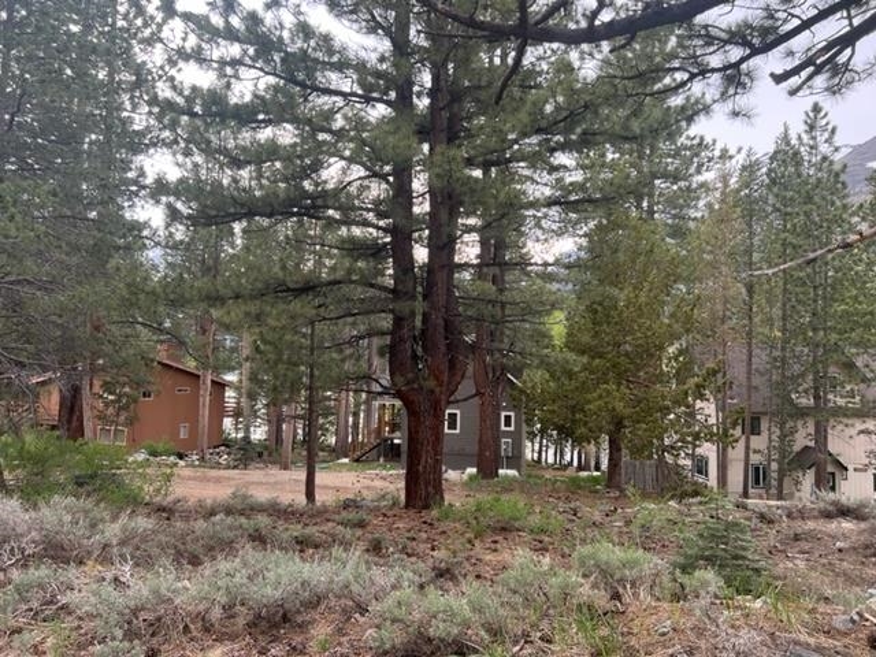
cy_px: 328
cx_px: 438
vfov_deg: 53.1
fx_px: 658
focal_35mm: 26
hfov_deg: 67.3
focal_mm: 5.7
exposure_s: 1/121
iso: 80
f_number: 1.5
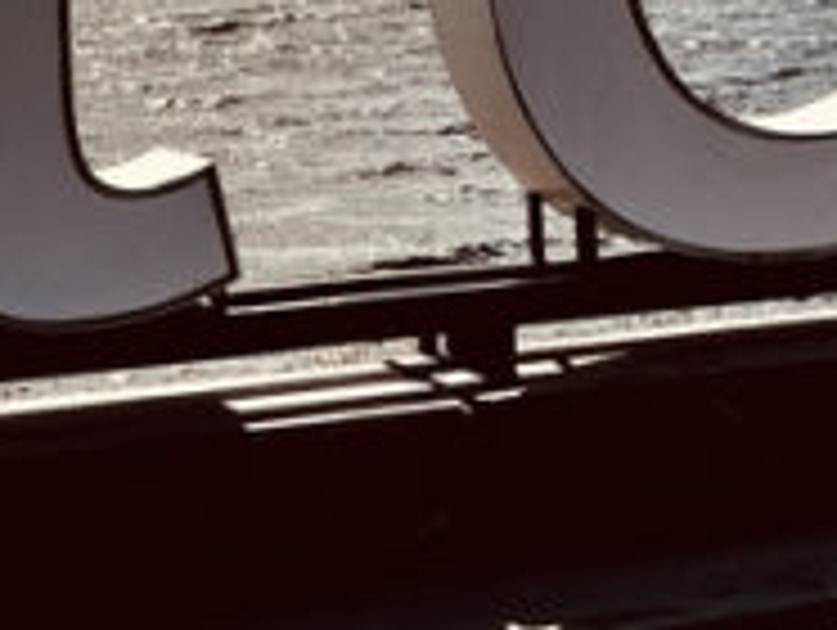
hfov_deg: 14.5
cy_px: 90
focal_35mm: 132
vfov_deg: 11.2
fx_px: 3196
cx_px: 994
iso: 80
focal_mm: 6.86
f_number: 1.78
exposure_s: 1/12346
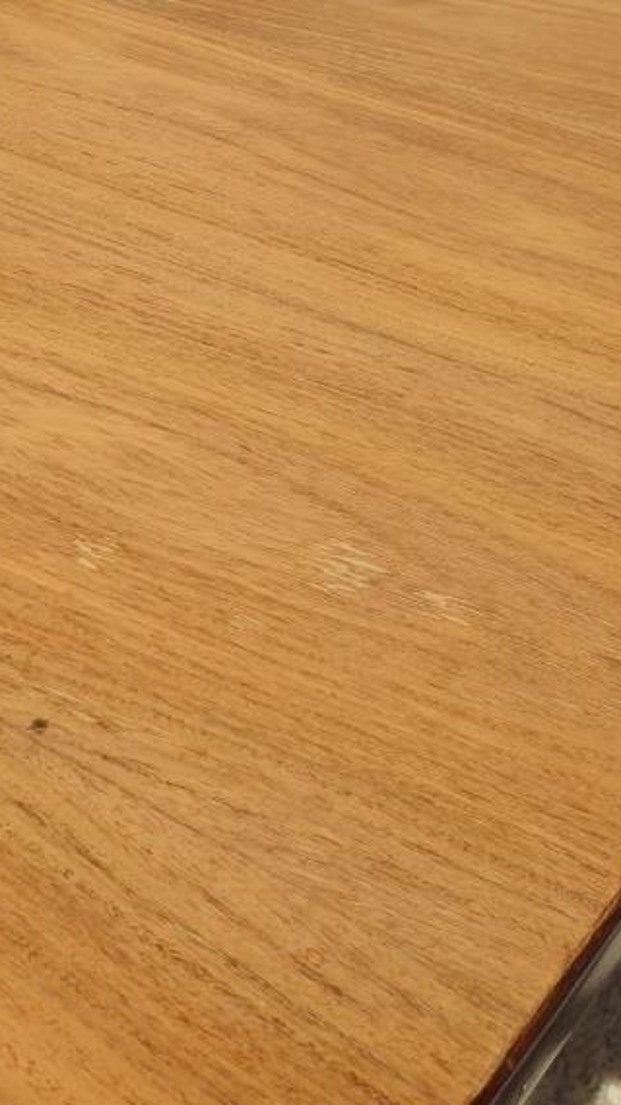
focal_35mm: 51
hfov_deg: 23.2
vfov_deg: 40.2
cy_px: 388
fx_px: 1493
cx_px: 138
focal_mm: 4.3
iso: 50
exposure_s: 1/2169
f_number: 2.4
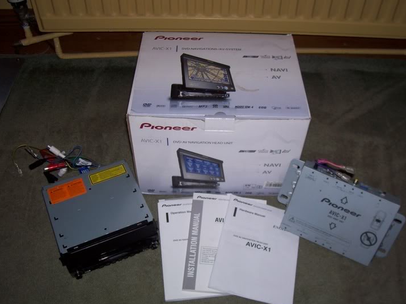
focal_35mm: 38
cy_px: 165
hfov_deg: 48.9
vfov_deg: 37.7
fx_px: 446
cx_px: 218
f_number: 2.7
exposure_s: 1/64
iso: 80
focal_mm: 5.6
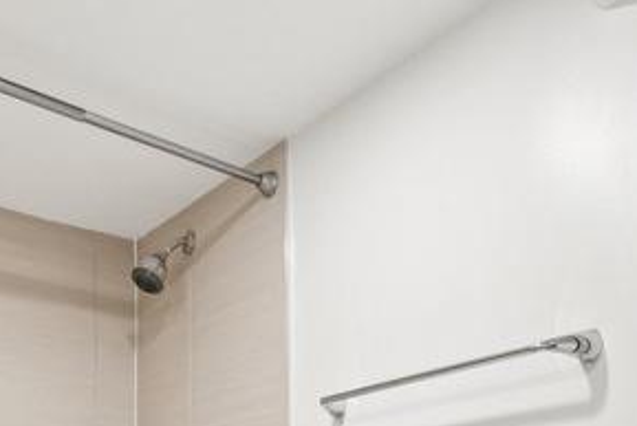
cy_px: 561
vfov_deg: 25.1
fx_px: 814
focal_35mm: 46
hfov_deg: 42.7
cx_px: 315
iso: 640
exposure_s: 1/13
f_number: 7.1
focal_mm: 13
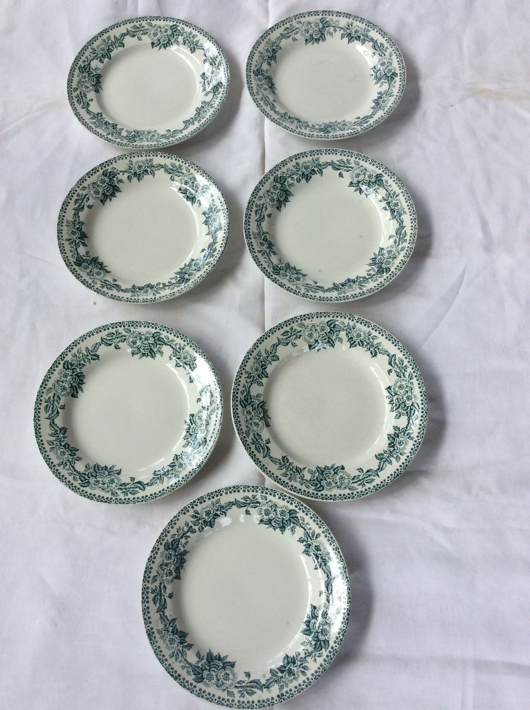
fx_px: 655
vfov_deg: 56.9
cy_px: 355
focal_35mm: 32
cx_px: 265
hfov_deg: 44.1
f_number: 2.4
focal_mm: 3.3
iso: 32
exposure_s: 1/262
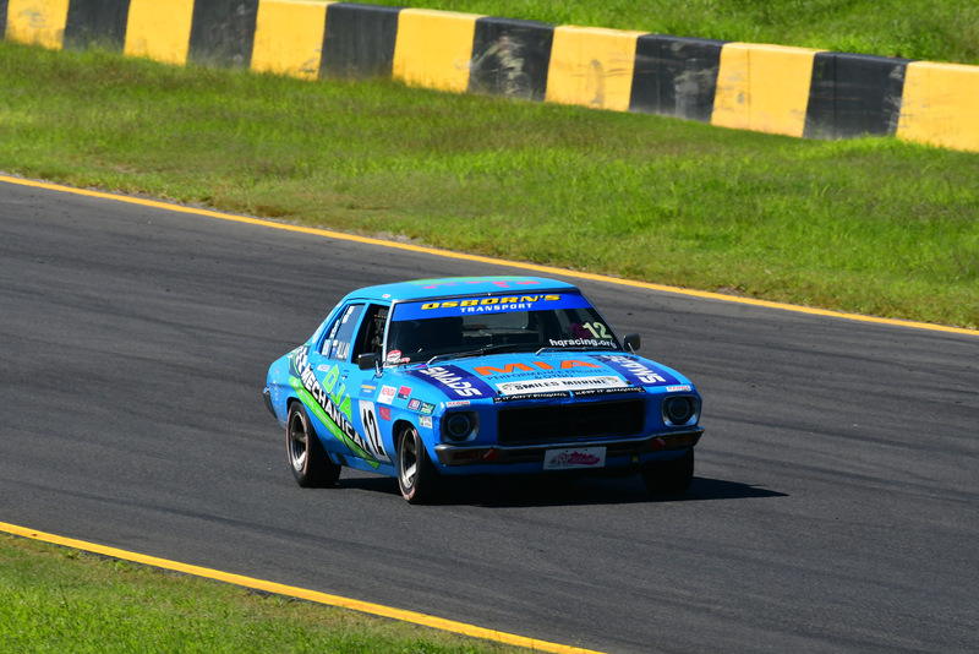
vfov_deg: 2.1
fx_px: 17954
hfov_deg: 3.1
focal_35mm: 660
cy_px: 327
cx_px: 490
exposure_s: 1/640
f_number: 13
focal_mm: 440
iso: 500
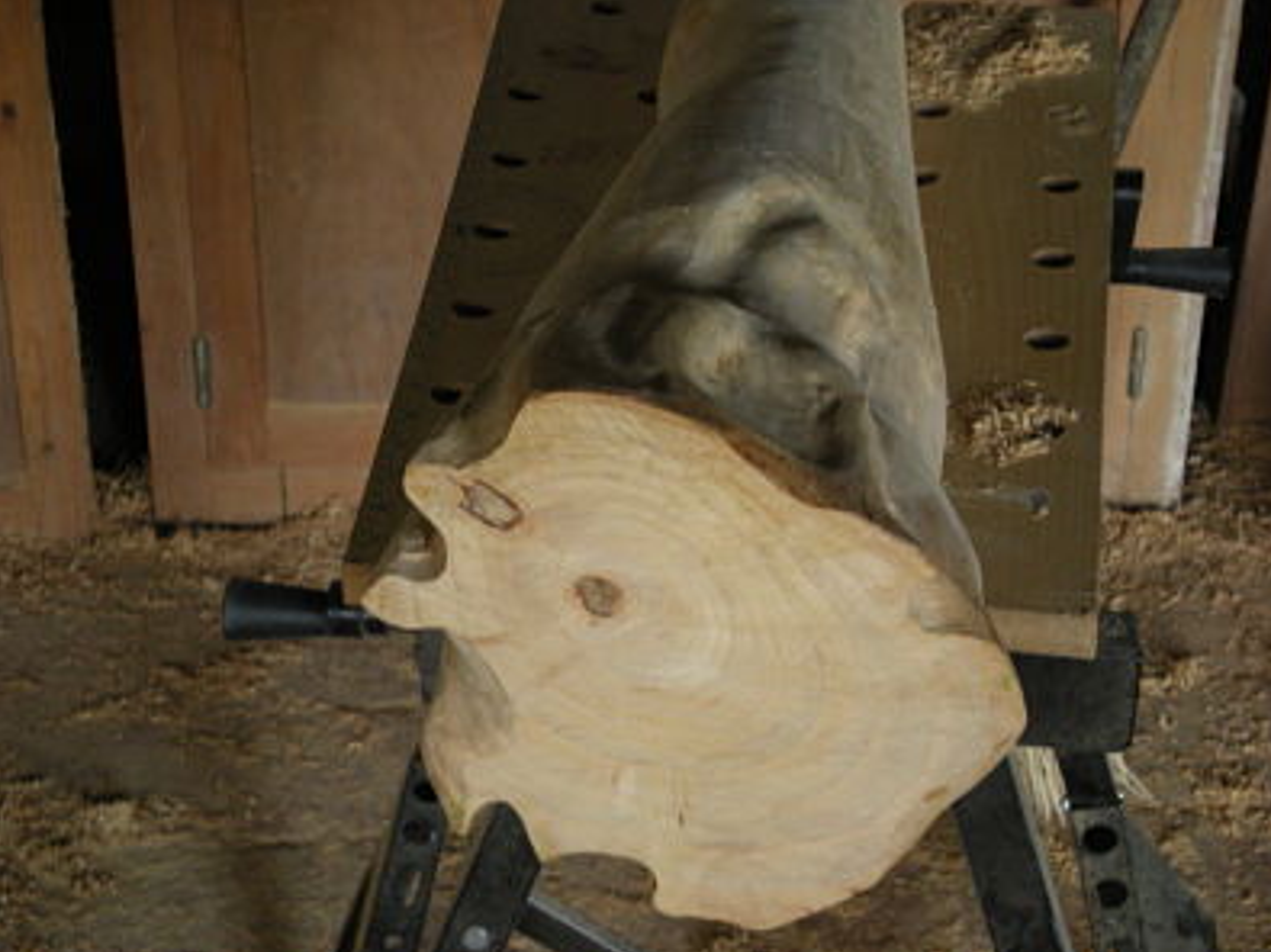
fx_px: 2753
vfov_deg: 19.6
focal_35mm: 75
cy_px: 479
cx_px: 637
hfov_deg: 26.0
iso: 200
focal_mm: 12.3
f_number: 4.6
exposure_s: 1/12.2
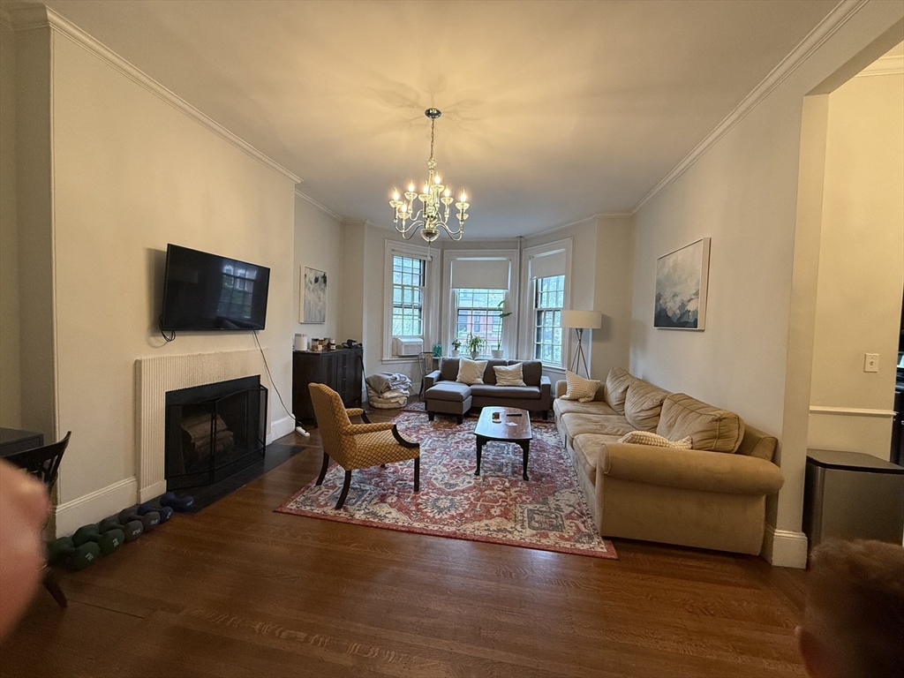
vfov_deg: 85.7
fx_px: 366
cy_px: 339
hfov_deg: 102.1
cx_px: 452
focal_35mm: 14
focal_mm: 2.22
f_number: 2.2
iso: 320
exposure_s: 1/120
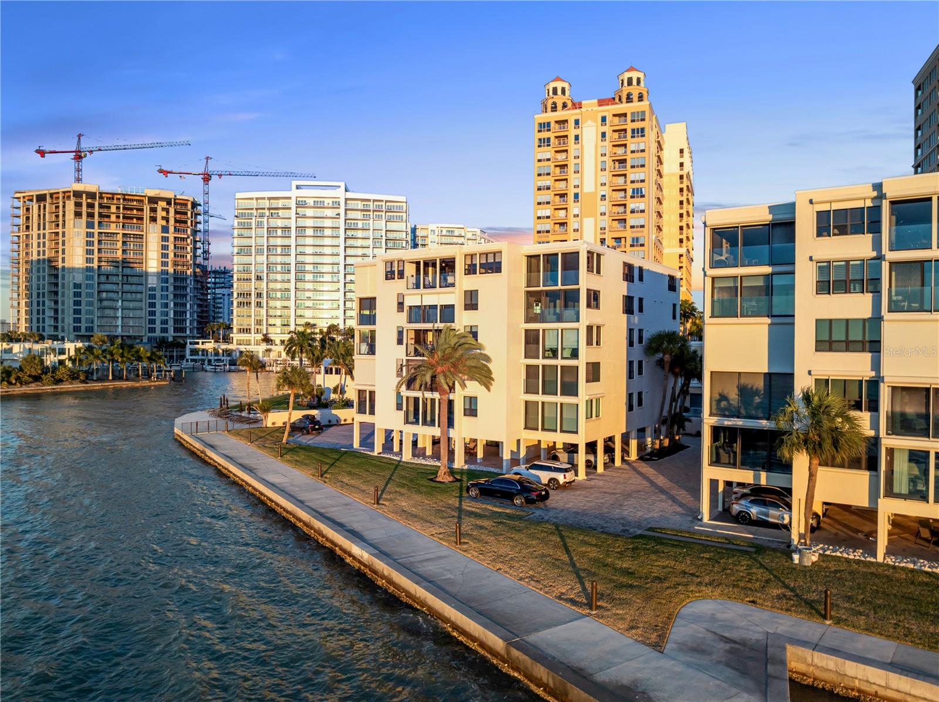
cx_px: 470
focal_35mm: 24
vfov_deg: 56.7
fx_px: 650
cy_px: 351
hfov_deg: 71.6
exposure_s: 1/50
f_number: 2.8
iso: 200
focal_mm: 12.29
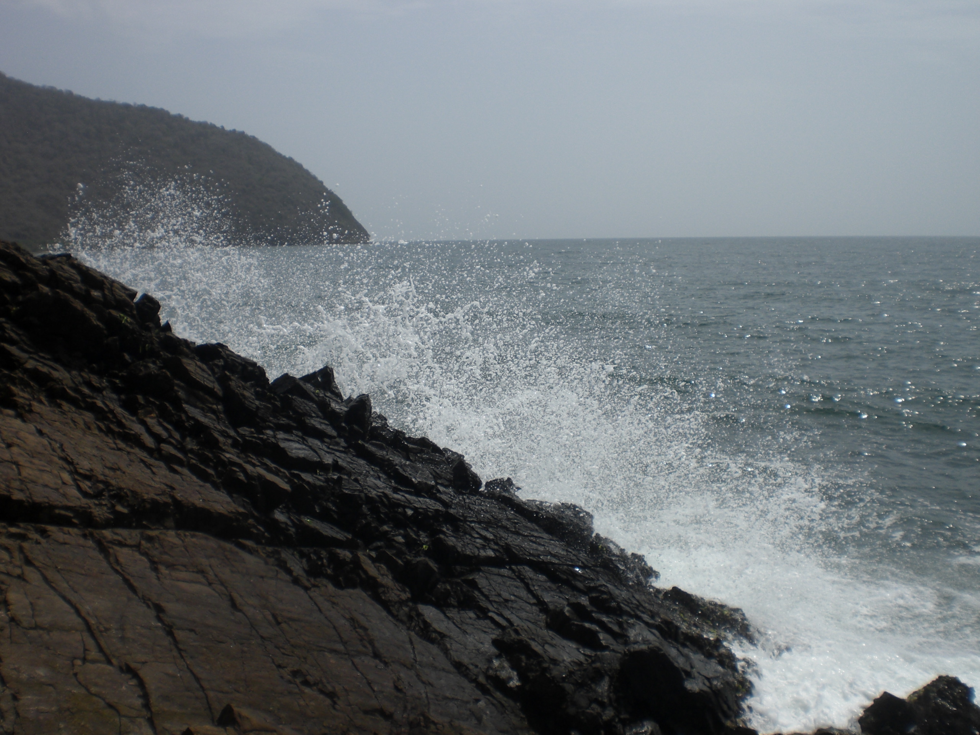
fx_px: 1076
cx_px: 490
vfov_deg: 37.7
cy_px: 368
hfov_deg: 49.0
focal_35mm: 38
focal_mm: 6.3
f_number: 4.4
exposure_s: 1/800
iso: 50
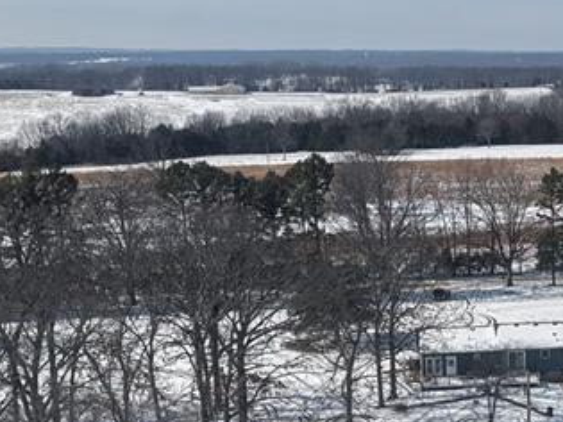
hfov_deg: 23.8
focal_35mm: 78
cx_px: 581
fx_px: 1268
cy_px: 363
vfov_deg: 18.6
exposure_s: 1/5000
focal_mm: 8.67
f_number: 1.8
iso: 110
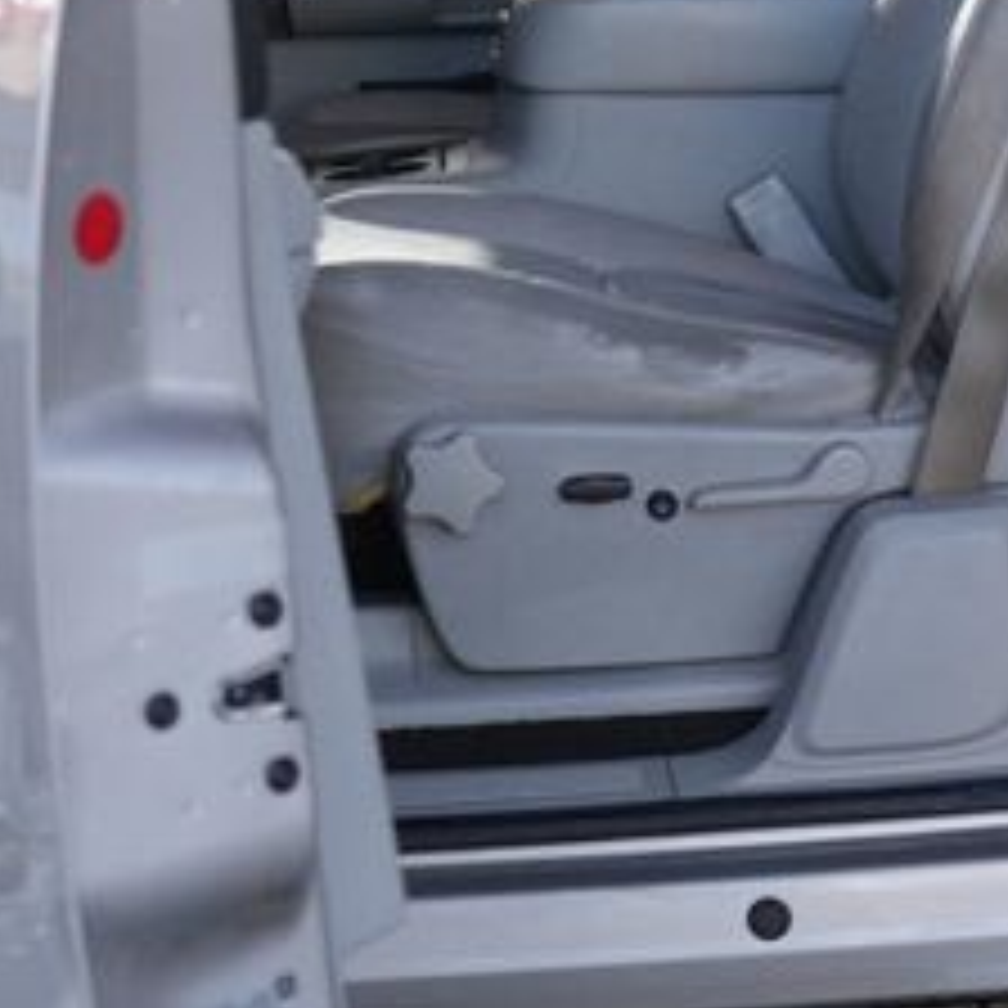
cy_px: 99
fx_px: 3591
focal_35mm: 109
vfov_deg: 15.8
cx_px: 1404
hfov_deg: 15.1
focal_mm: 30
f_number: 3.2
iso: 1600
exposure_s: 1/160
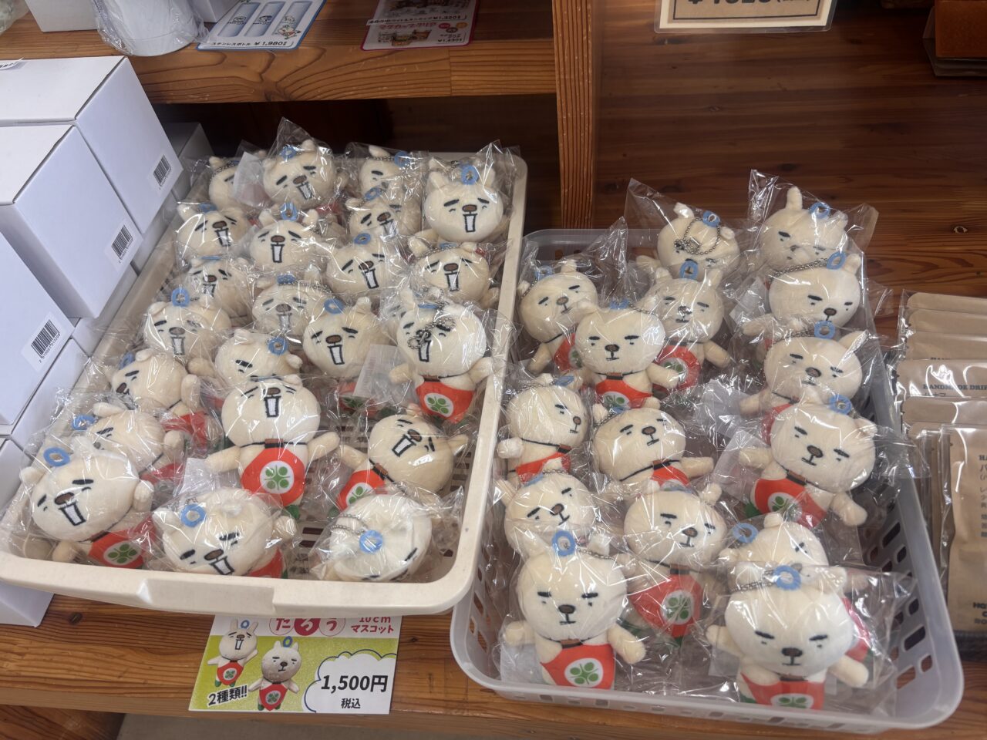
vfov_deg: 53.1
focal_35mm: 26
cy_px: 370
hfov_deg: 67.3
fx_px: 741
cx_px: 494
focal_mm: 5.96
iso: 40
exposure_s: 1/100
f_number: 1.6
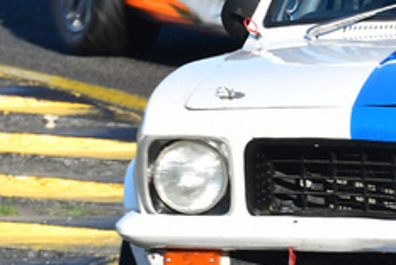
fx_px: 17016
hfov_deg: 1.3
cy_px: 78
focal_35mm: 1545
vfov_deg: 0.9
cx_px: 551
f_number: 11
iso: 500
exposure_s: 1/400
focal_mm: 300
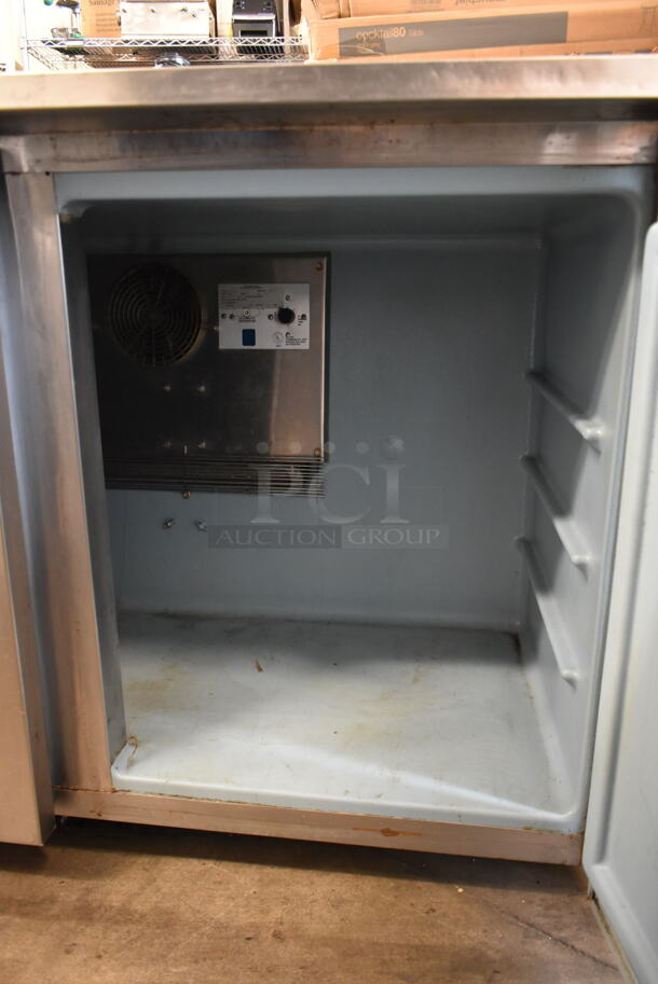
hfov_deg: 48.0
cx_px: 329
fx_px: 739
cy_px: 492
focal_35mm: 27
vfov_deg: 67.3
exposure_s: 1/30
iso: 2000
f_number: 3.5
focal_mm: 18
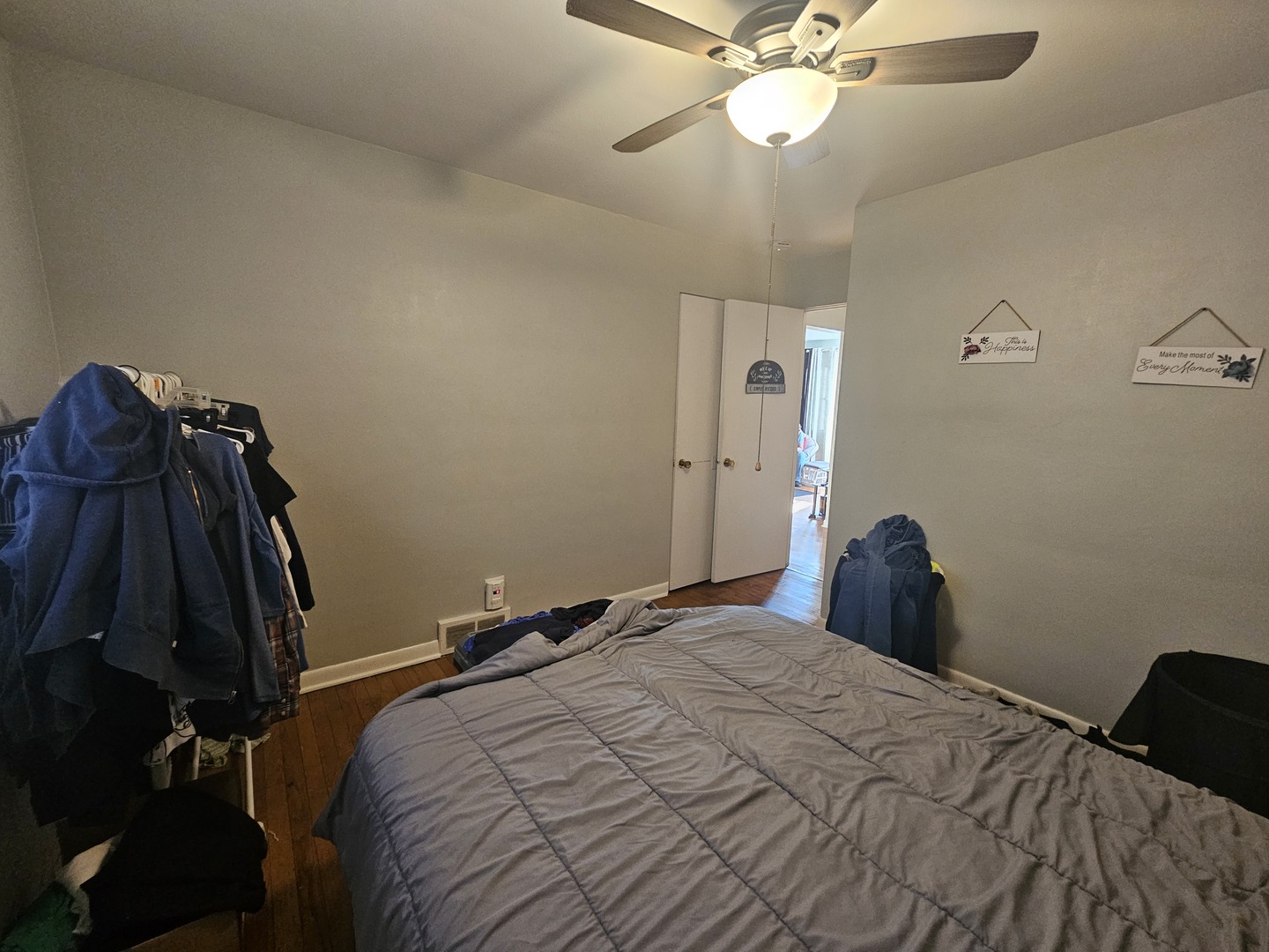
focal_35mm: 13
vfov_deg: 89.9
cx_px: 634
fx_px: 477
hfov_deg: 106.2
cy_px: 476
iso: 320
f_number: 2.2
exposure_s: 1/40
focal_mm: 2.2
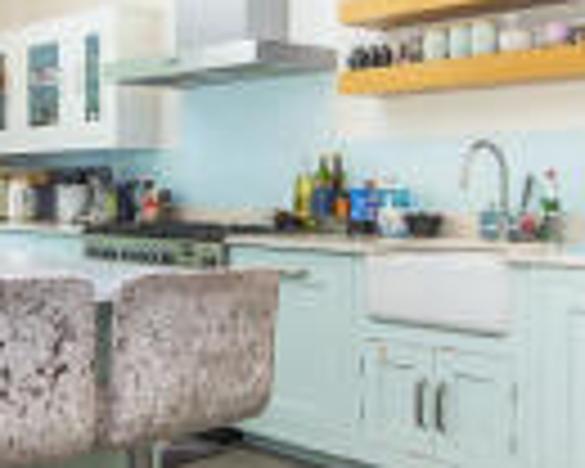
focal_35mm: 48
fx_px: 831
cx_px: 270
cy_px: 232
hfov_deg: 38.8
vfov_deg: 31.5
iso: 400
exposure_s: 1/80
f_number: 5.6
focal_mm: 14
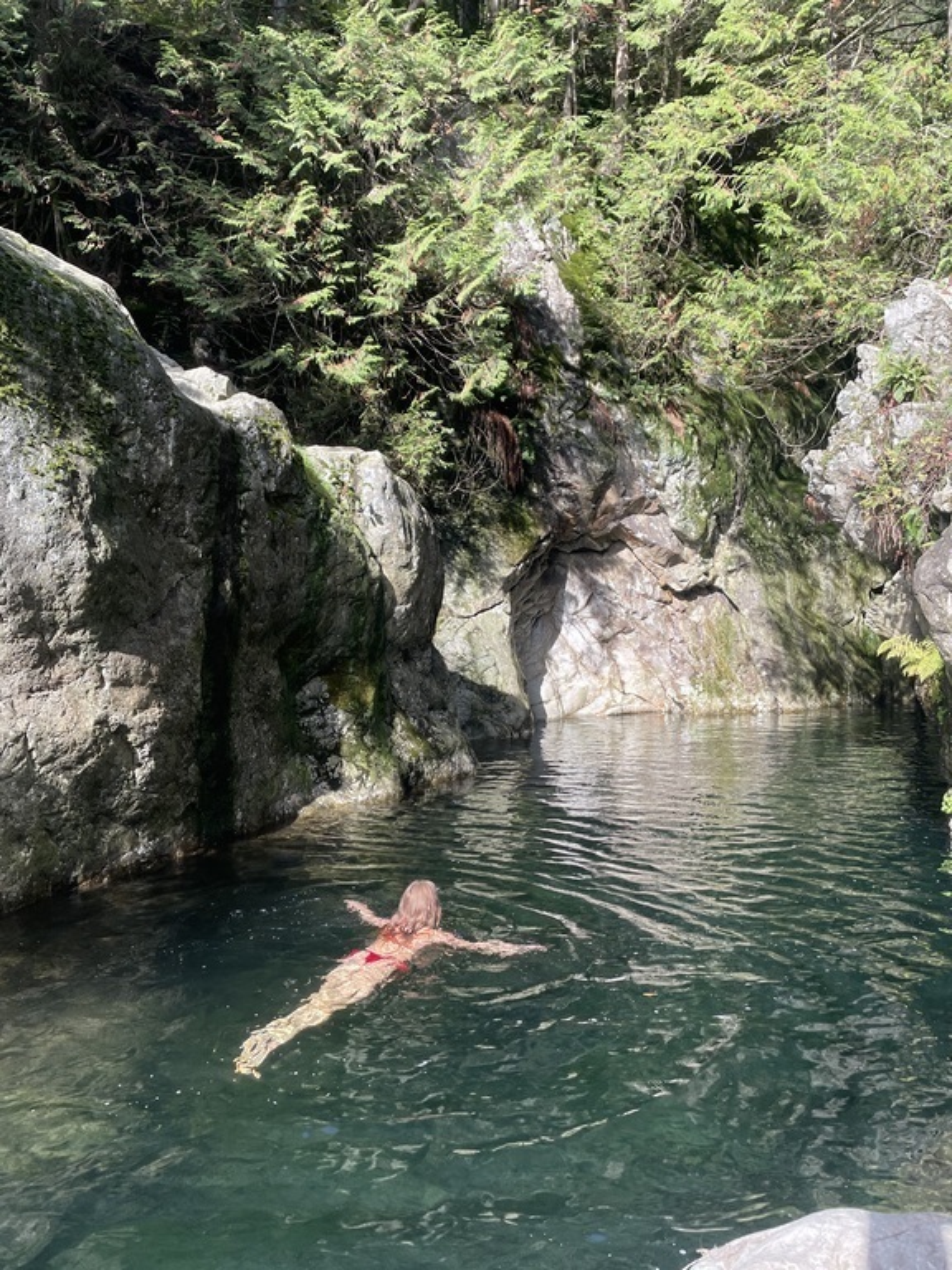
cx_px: 476
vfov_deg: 67.3
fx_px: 953
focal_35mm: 26
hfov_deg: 53.1
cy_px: 635
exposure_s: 1/437
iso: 32
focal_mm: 4.2
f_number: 1.6
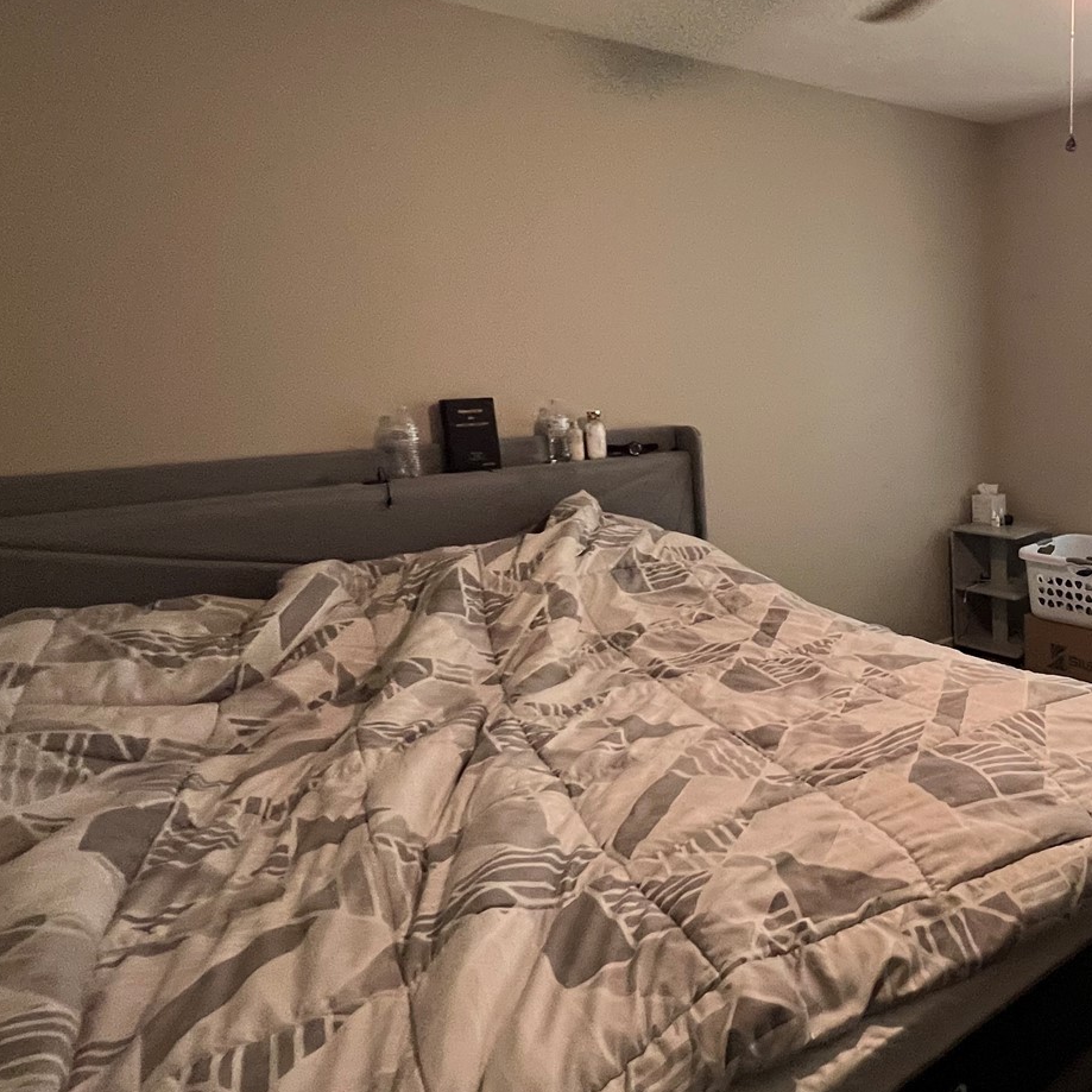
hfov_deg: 58.9
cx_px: 905
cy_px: 529
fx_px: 857
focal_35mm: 24
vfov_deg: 65.0
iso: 500
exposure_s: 1/60
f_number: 1.8
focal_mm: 1.57
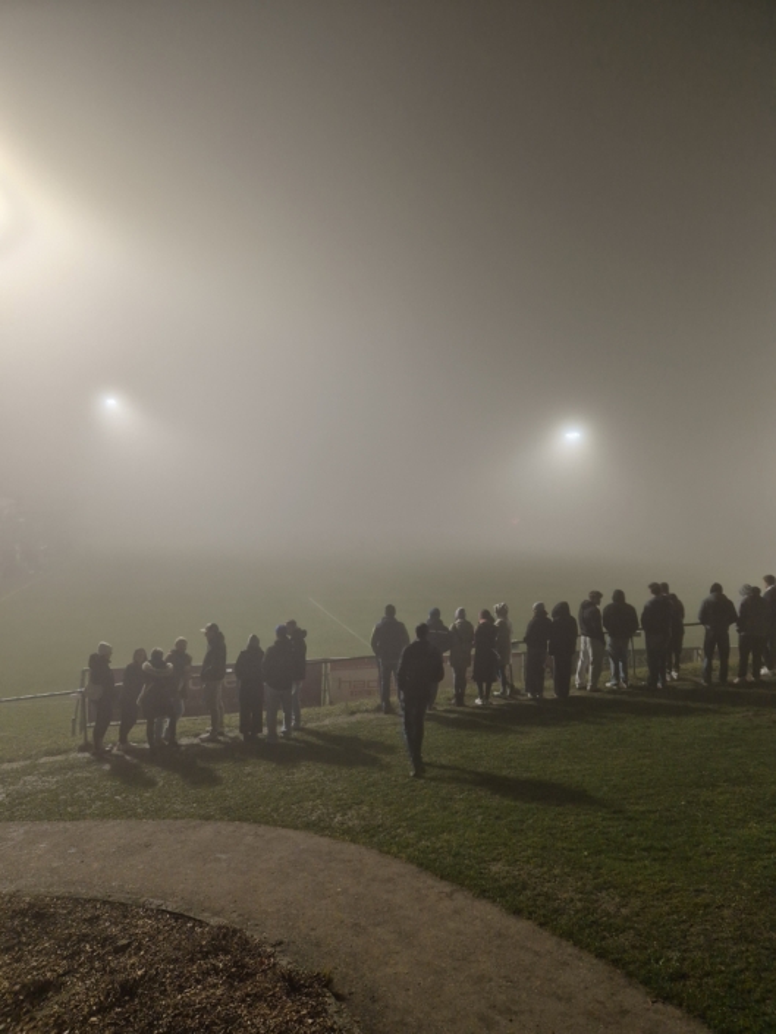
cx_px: 388
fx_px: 687
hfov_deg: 58.9
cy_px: 517
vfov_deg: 73.9
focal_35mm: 23
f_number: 1.8
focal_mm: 5.4
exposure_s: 1/180
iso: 200
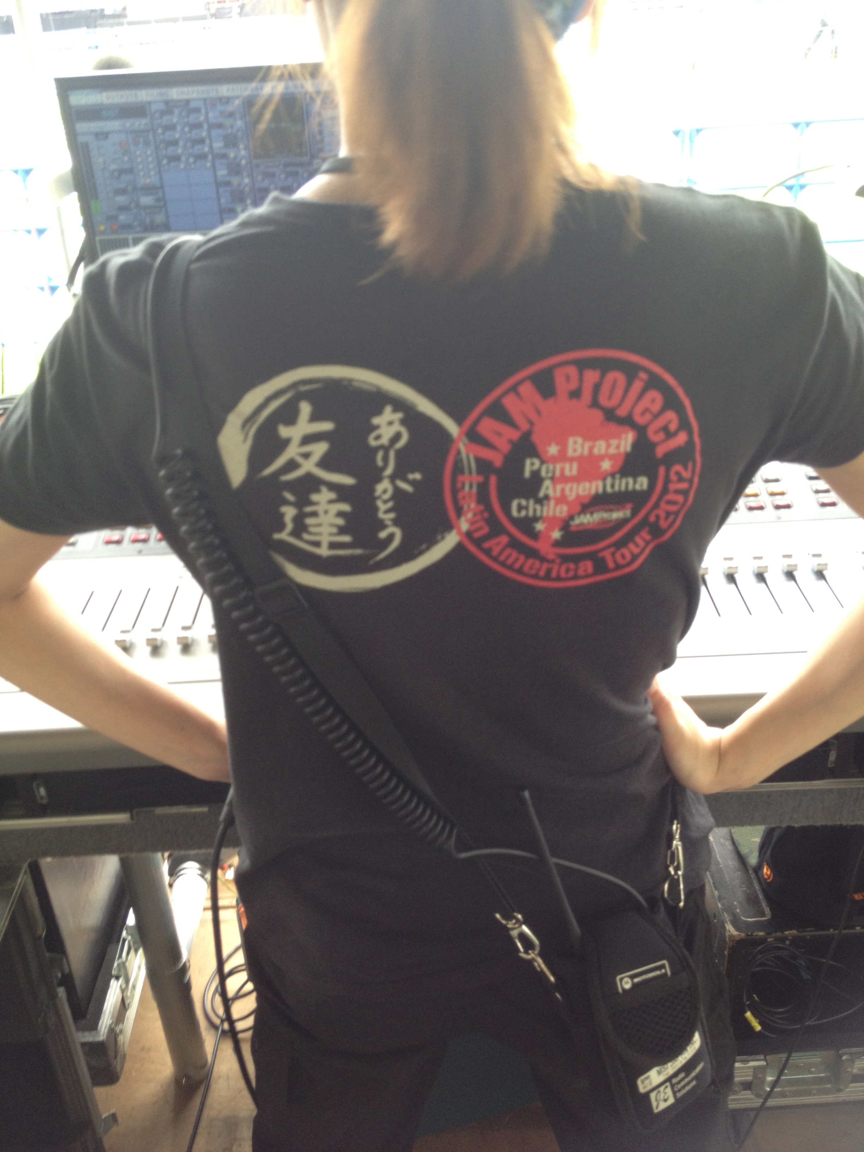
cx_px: 432
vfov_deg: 52.6
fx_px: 1165
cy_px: 576
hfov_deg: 40.7
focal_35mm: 35
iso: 50
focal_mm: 4.28
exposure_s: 1/30
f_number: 2.4
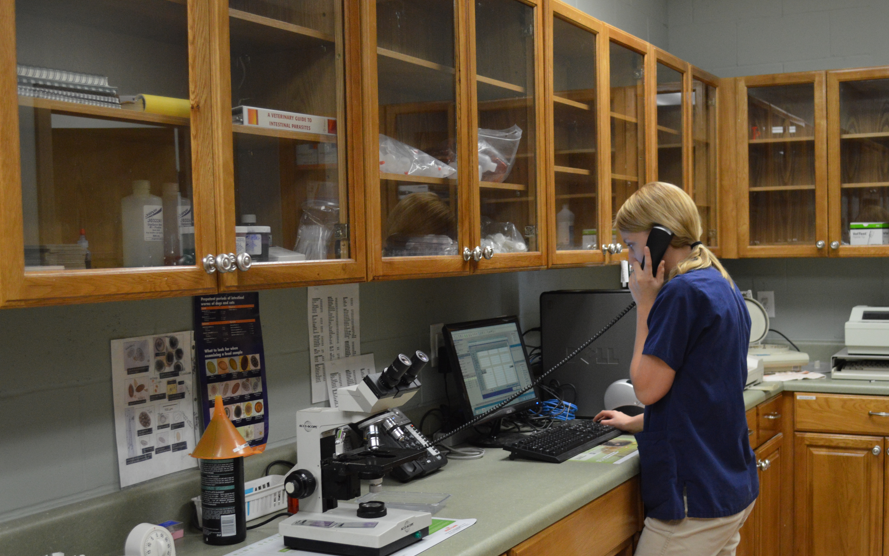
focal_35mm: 45
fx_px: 1090
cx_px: 493
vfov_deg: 28.6
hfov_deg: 44.3
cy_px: 306
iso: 1250
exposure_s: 1/60
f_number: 4
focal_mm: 24
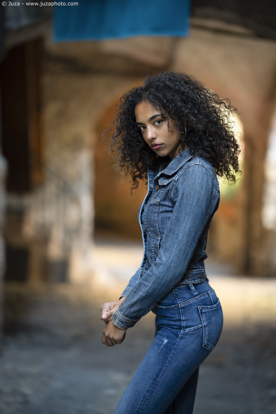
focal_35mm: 85
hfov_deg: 16.1
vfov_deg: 23.9
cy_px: 207
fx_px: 977
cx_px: 138
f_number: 1.4
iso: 1600
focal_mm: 85
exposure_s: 1/400
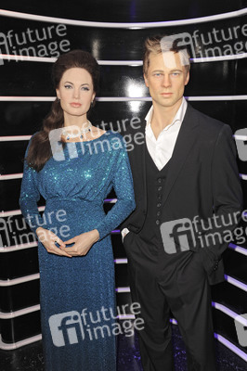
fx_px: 361
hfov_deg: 37.8
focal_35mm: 35
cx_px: 124
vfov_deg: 54.5
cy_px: 186
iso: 800
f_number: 5.6
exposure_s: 1/100
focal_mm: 35
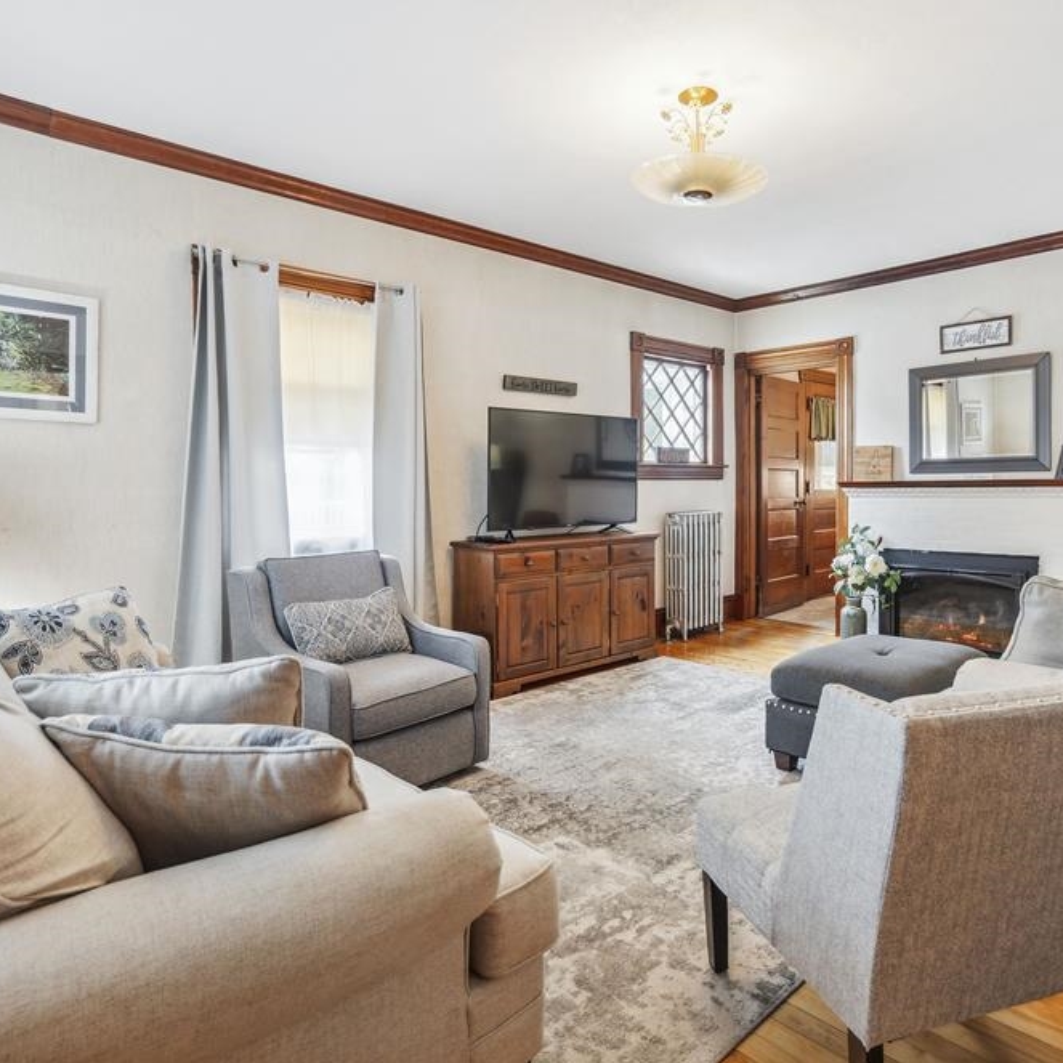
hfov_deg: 71.8
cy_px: 519
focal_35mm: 21
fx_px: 730
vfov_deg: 72.1
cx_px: 601
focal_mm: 16
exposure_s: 1/3.33
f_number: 8
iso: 400
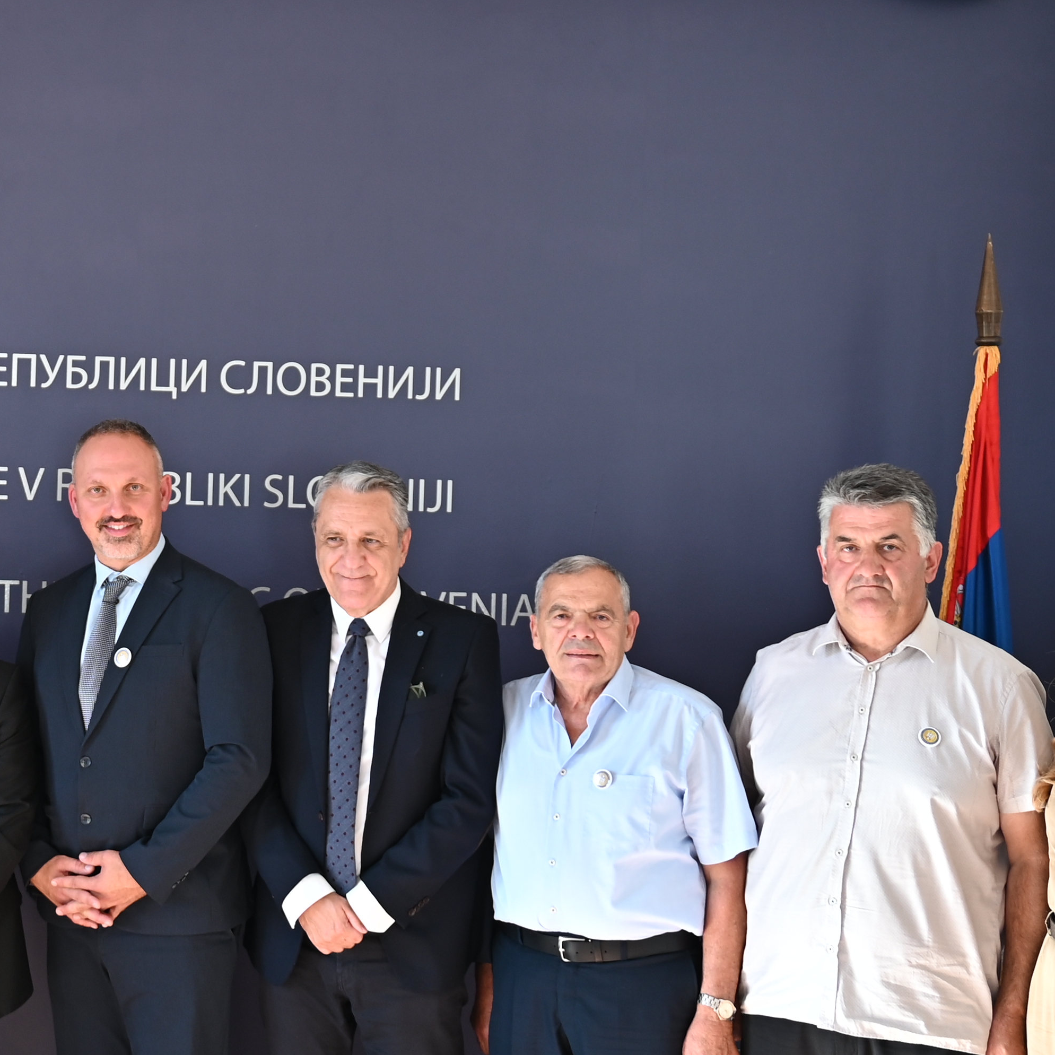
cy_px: 512
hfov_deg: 23.1
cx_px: 11
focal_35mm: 72
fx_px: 2483
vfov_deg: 24.0
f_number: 4
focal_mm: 28
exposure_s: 1/30
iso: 200
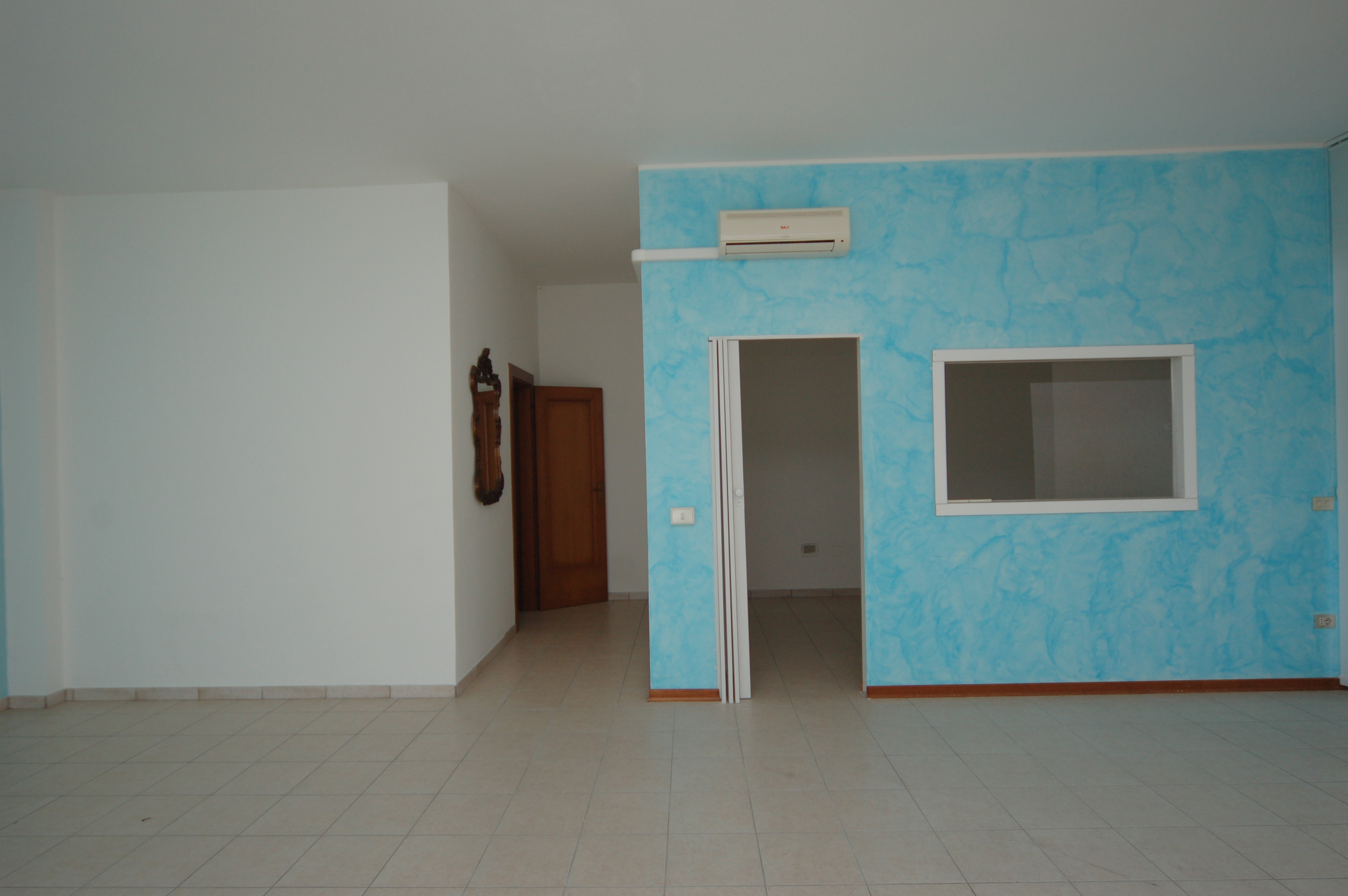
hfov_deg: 90.1
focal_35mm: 18
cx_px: 674
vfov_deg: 67.3
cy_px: 448
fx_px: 673
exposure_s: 1/320
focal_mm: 12
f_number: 4.5
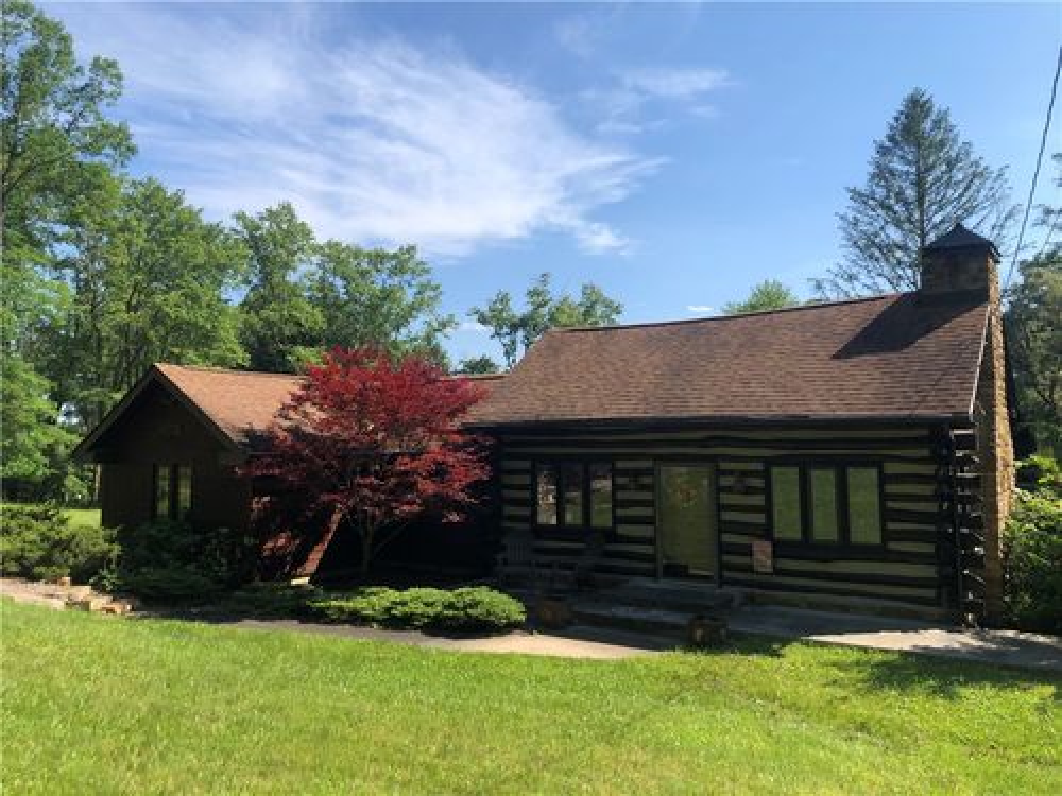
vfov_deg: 49.7
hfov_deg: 63.4
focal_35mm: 28
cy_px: 398
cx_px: 531
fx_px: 859
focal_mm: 3.99
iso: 20
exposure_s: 1/1567
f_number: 1.8
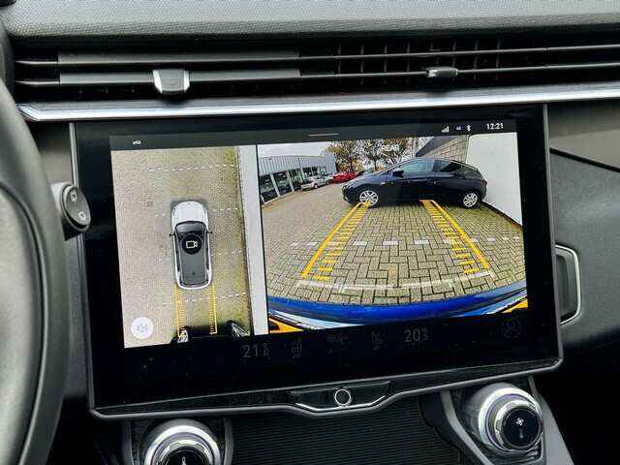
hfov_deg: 39.7
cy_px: 232
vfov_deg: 30.3
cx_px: 310
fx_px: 860
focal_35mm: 48
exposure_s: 1/100
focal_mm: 6.76
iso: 100
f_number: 1.78
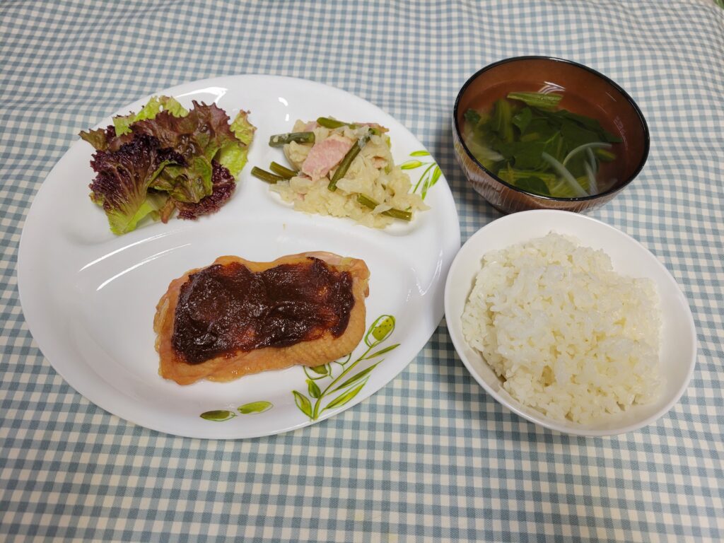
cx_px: 362
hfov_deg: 67.3
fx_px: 544
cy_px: 272
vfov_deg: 53.1
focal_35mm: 26
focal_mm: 5.4
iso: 125
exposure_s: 1/120
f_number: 1.8
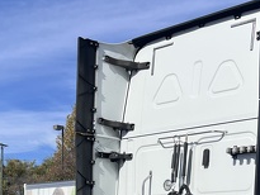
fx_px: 571
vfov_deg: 17.9
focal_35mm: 76
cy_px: 265
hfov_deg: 25.6
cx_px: 129
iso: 50
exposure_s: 1/5882
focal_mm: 5.7
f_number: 1.5
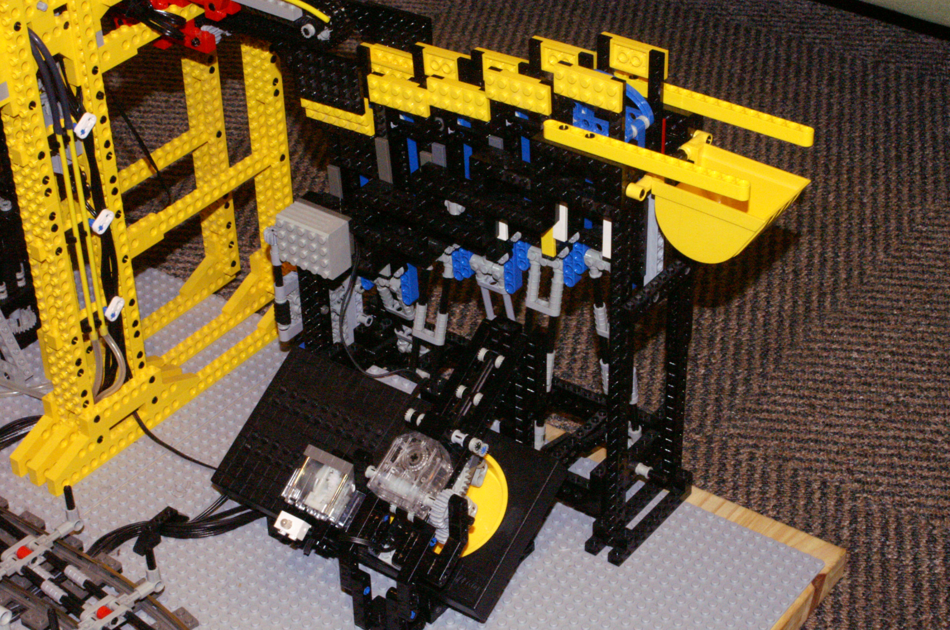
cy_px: 315
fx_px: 1976
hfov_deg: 27.0
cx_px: 475
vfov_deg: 18.1
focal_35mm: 75
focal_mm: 50
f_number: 22
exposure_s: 1/25
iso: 3200
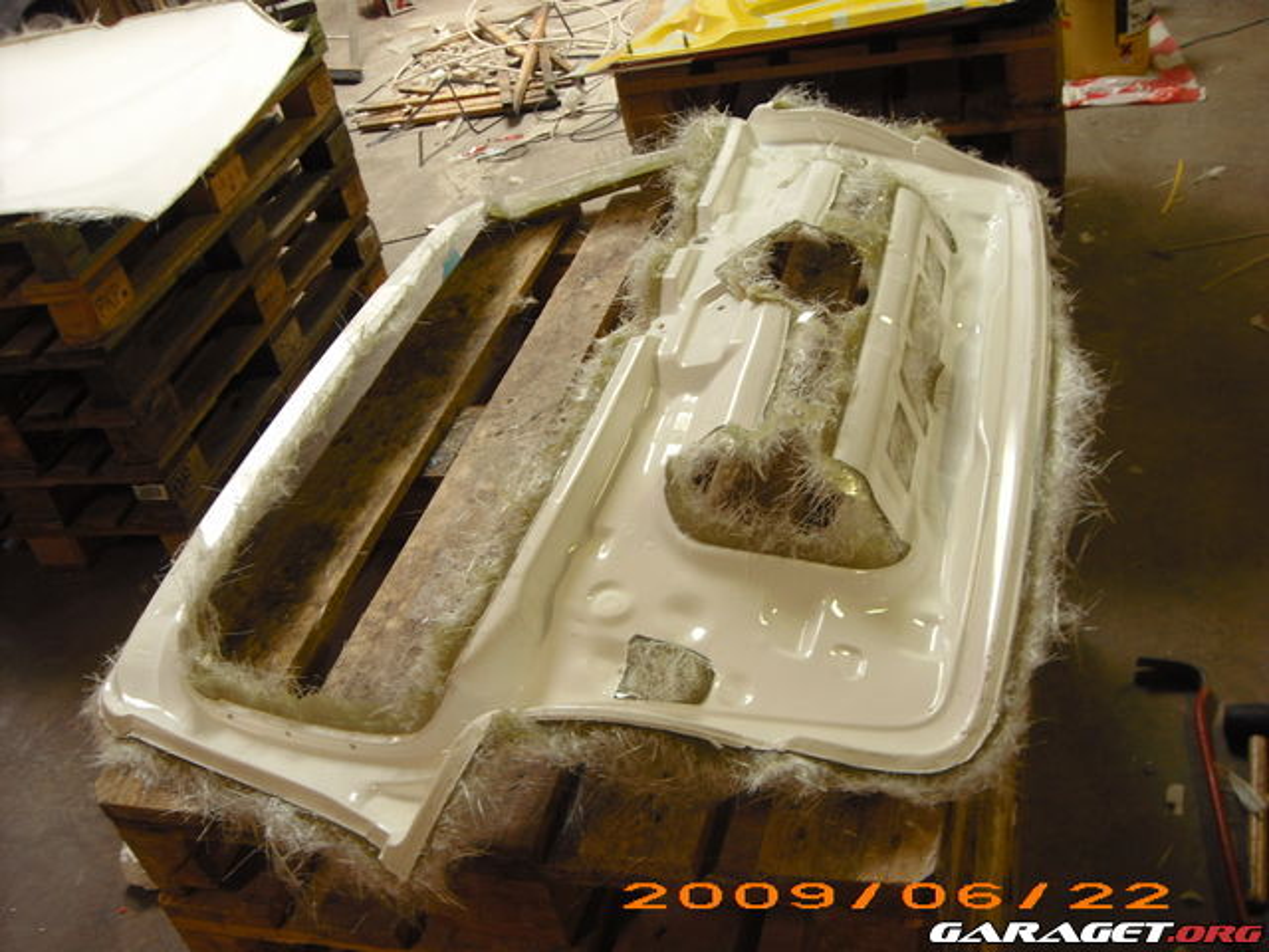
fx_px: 1356
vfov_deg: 38.7
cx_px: 634
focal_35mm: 37
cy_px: 476
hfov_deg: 50.1
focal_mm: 6.2
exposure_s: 1/10
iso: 100
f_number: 2.7
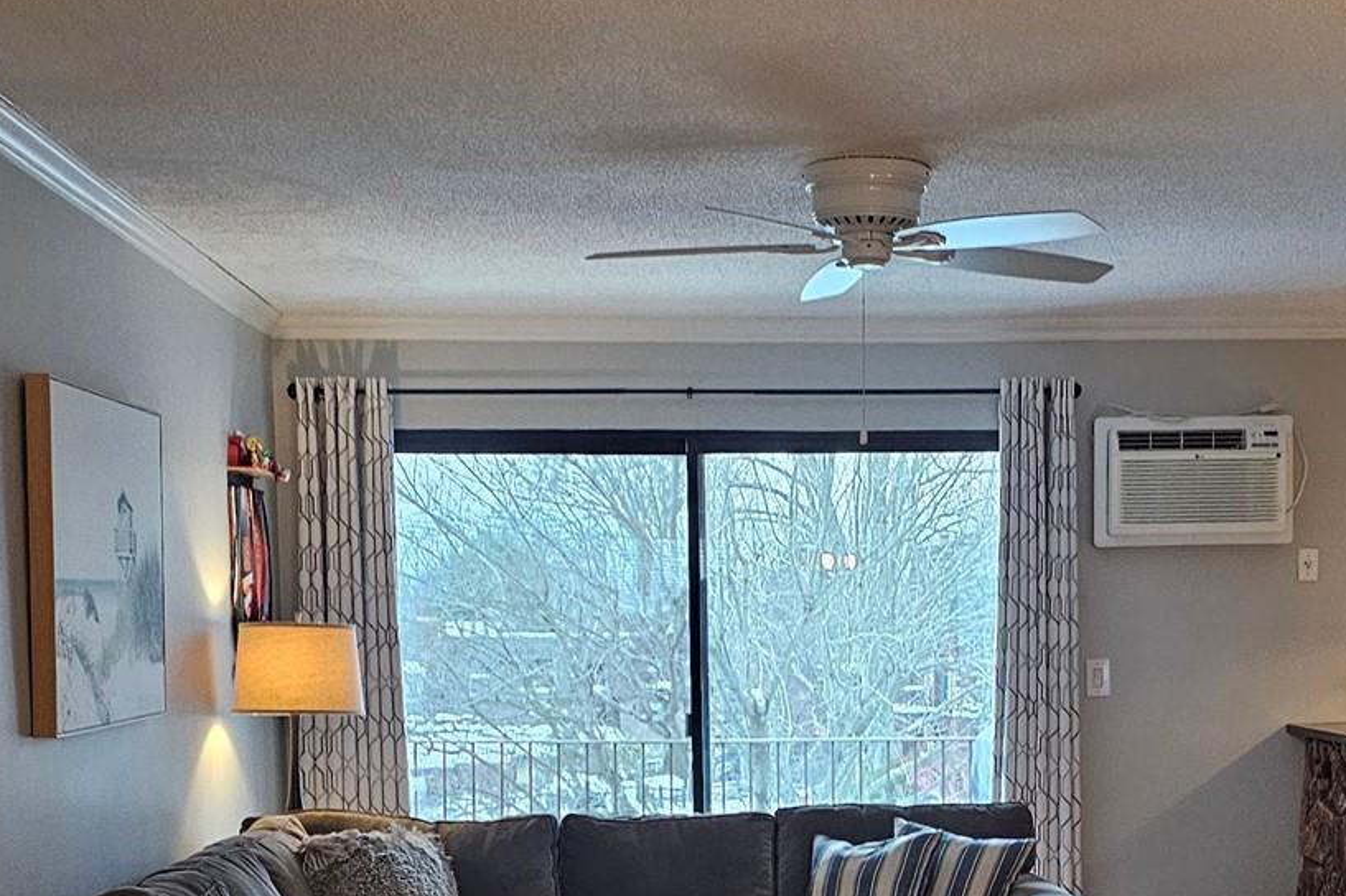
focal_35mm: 60
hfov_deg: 33.3
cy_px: 860
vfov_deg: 21.9
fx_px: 2242
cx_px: 830
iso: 320
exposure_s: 1/120
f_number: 1.7
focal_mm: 6.3
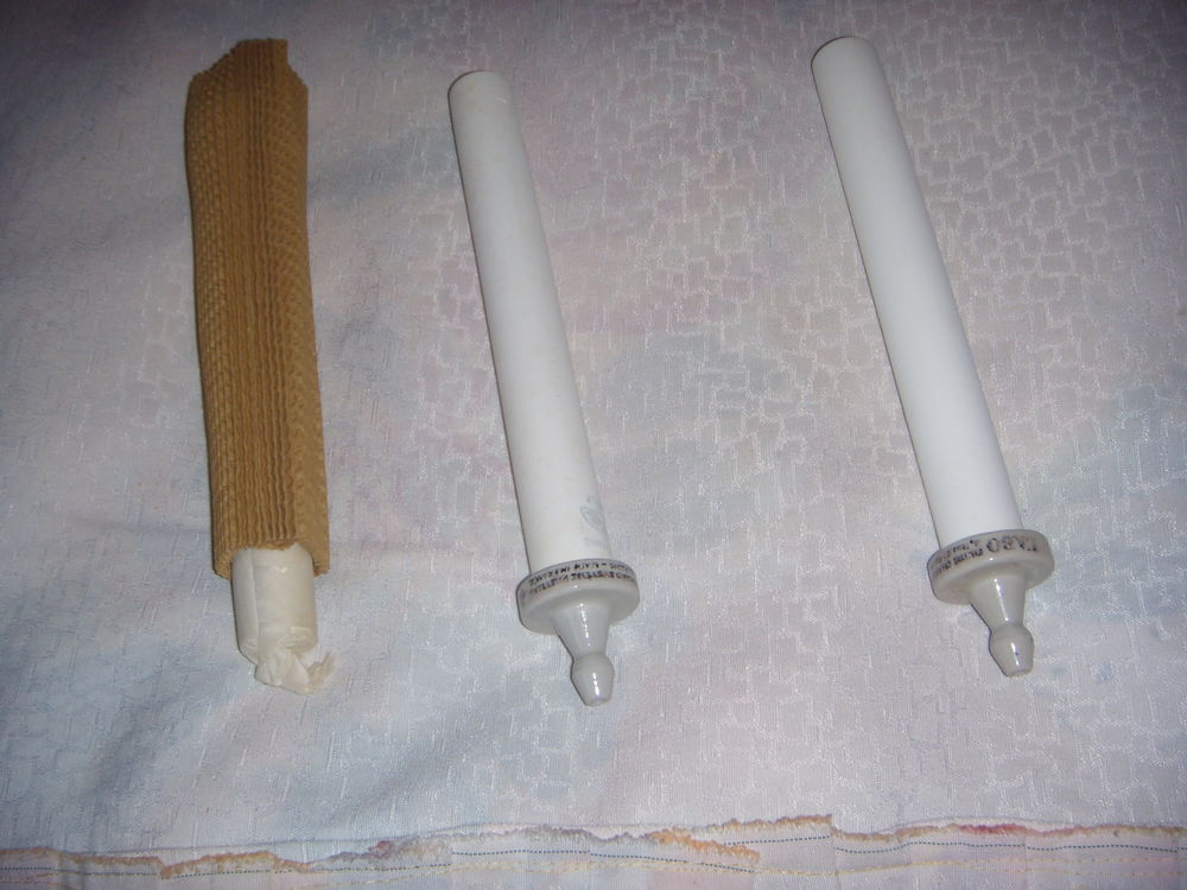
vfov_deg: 37.7
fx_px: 1303
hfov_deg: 49.0
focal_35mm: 38
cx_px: 594
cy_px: 445
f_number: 3.5
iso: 64
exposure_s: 1/60.2
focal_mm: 6.4
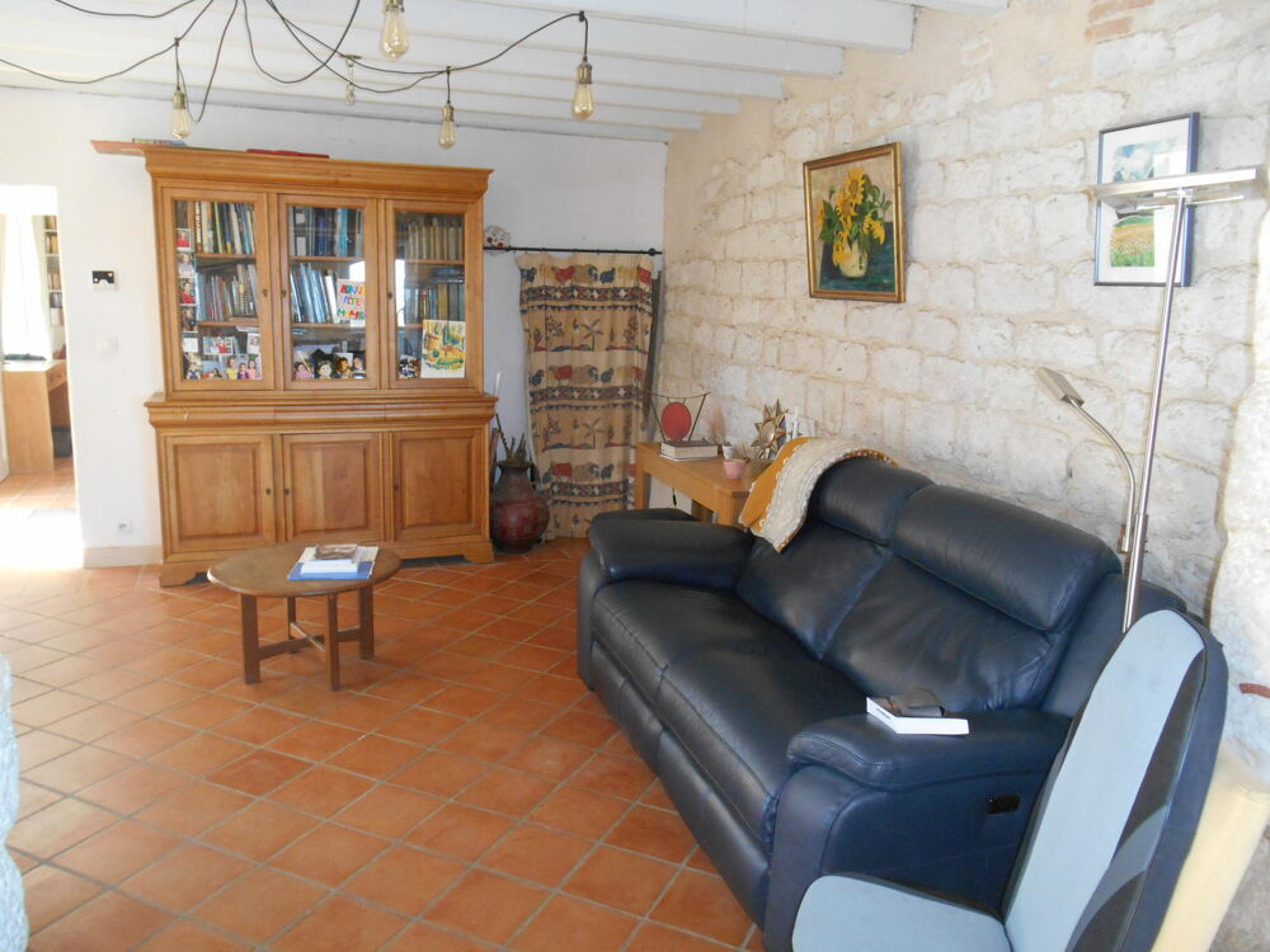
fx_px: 954
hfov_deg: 67.3
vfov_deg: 53.1
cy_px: 476
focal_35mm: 26
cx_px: 635
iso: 400
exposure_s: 1/25
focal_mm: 4.7
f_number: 3.4
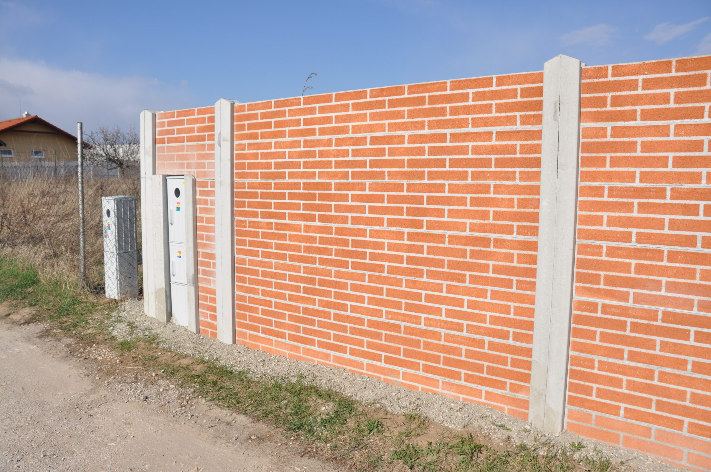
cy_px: 236
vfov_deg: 47.8
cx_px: 356
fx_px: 533
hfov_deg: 67.4
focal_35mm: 27
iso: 200
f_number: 6.3
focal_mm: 18
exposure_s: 1/1000
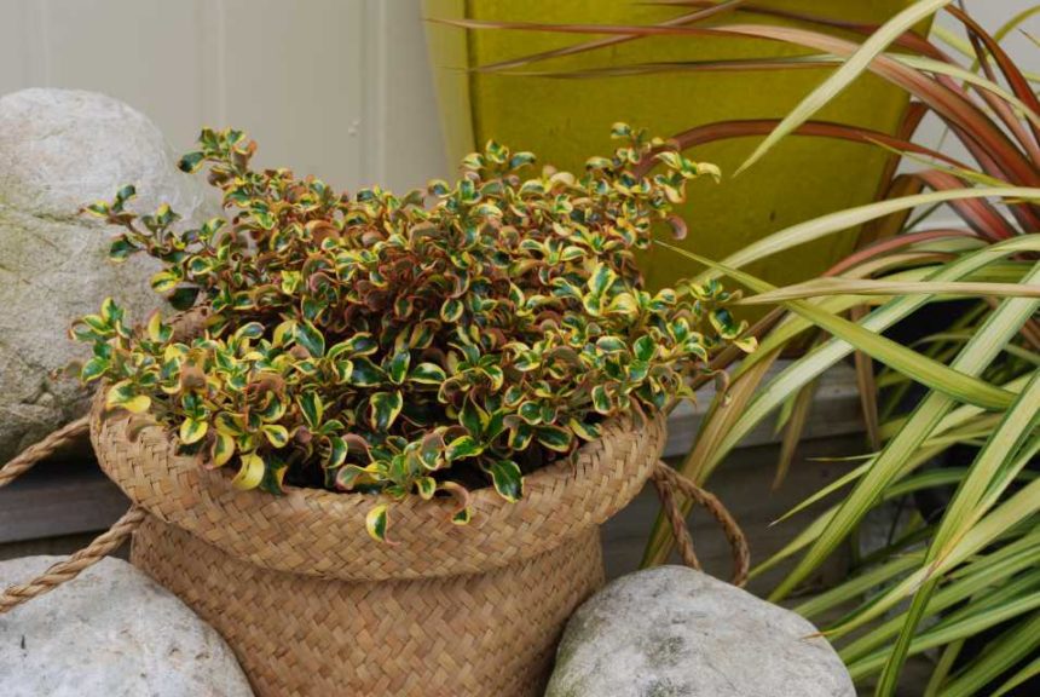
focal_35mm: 63
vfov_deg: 21.6
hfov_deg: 31.8
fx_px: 1822
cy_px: 348
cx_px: 520
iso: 100
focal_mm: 42
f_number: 8
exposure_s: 1/100
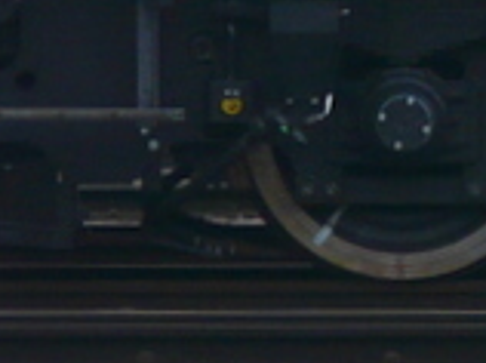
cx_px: 1009
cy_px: -428
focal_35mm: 1515
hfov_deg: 1.3
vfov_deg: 1.0
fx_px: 21238
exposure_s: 1/200
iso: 100
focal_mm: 39.3
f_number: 4
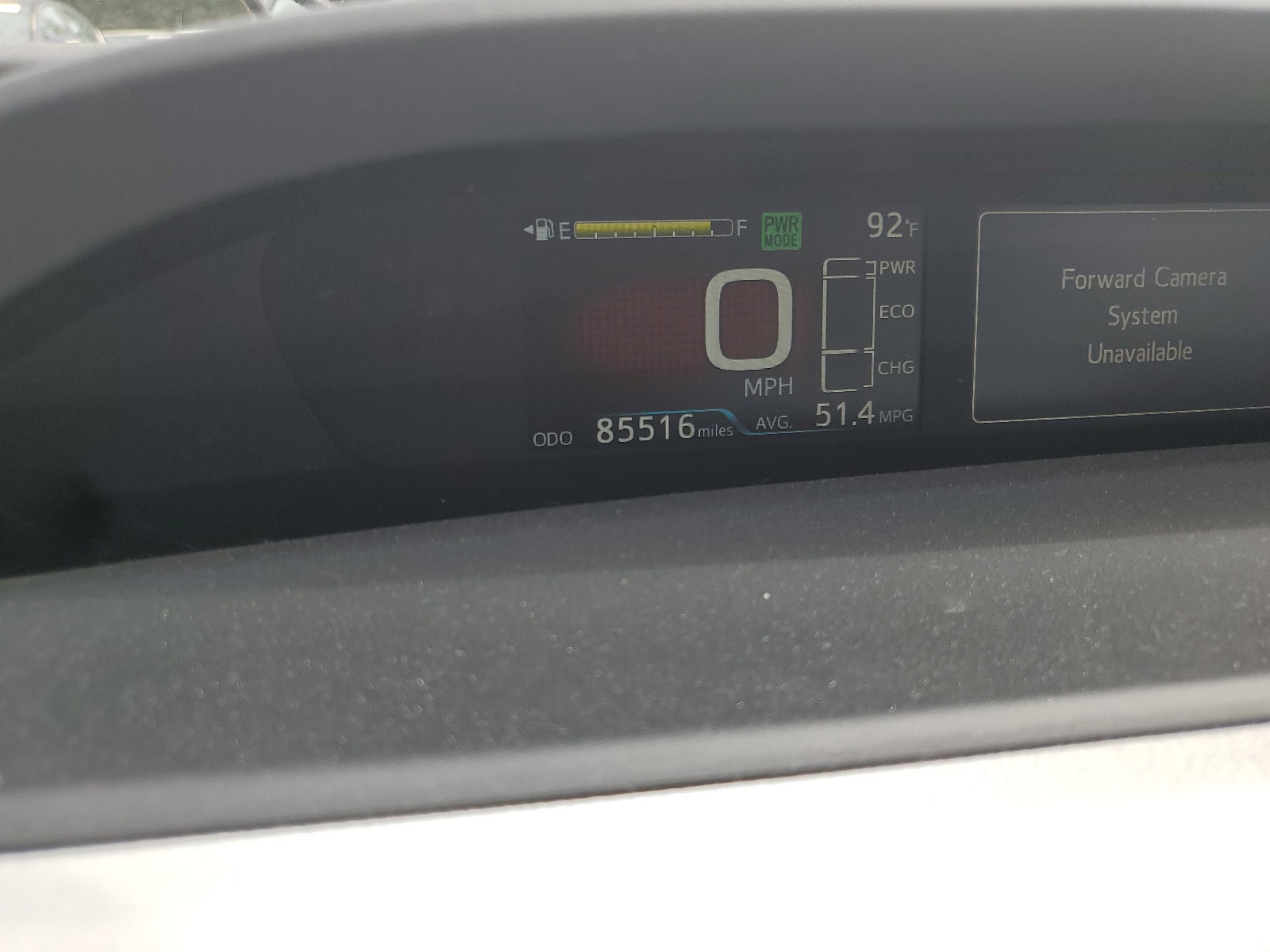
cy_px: 476
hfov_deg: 67.3
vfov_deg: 53.1
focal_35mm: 26
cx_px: 635
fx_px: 954
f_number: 1.5
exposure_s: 1/588
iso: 50
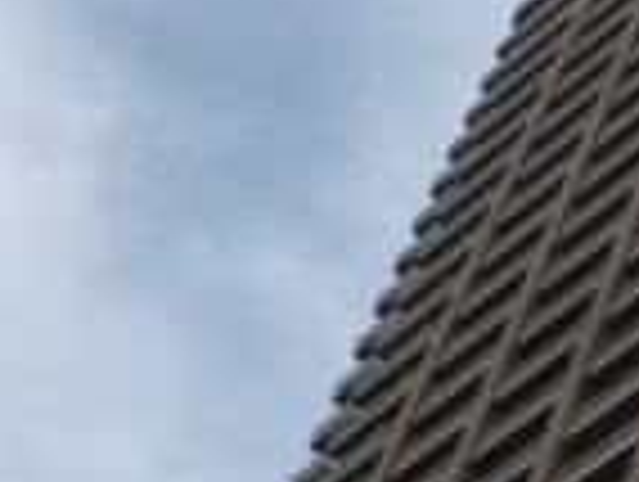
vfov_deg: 11.4
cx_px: 1210
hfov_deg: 13.7
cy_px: 685
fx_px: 2330
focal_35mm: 126
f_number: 9
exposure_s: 1/80
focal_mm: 5
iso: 100
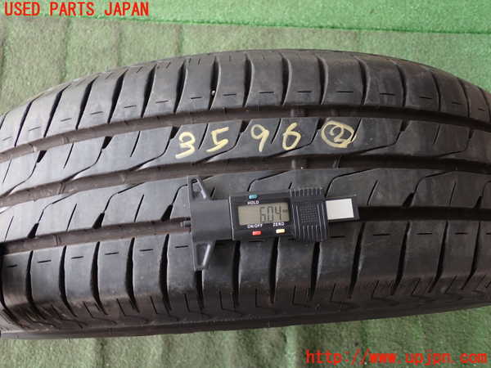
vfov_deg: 39.7
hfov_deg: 51.4
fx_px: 511
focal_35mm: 36
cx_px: 246
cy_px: 184
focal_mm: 6.37
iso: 200
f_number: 2.5
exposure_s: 1/40
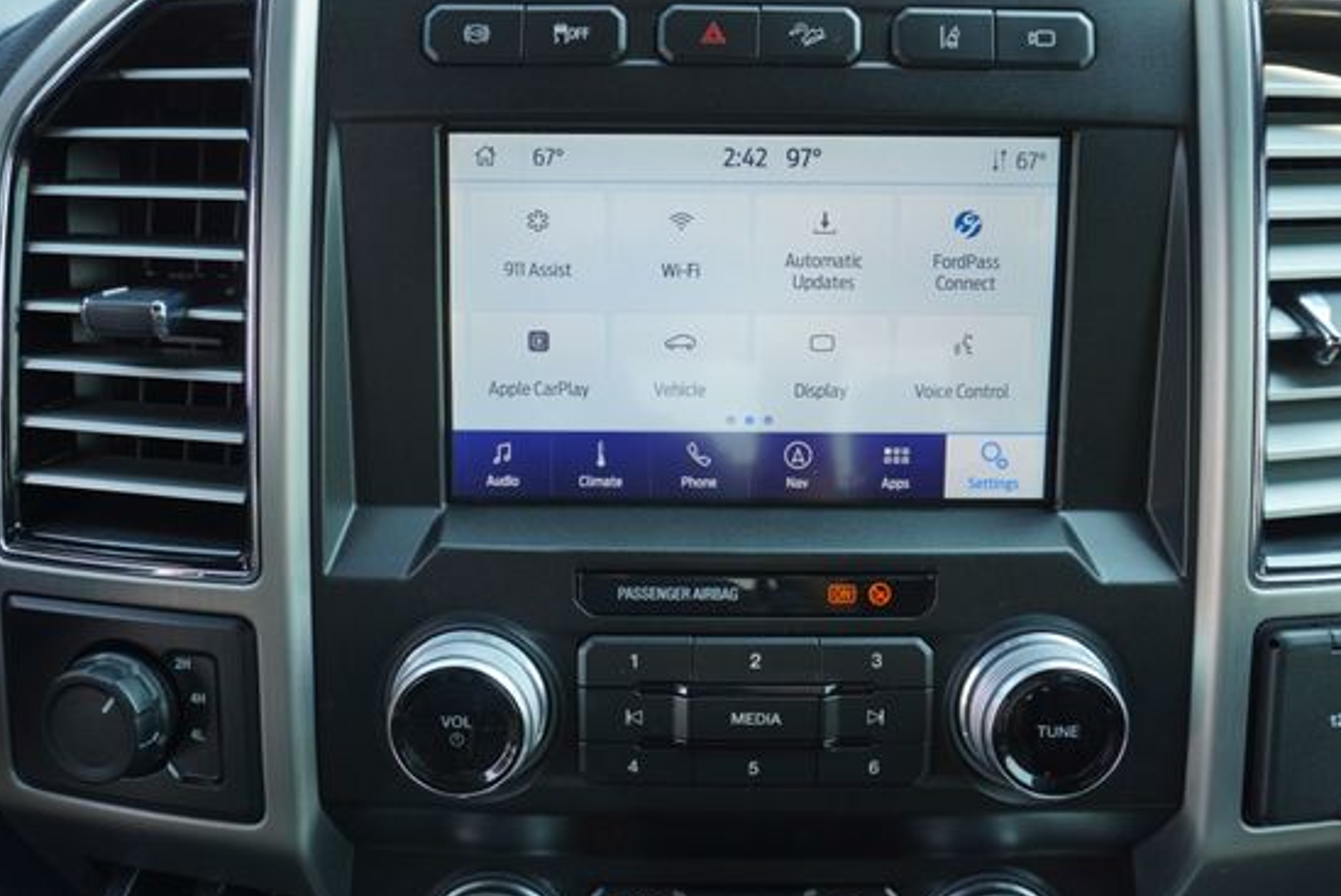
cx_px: 667
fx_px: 1044
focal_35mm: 28
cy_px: 415
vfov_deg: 46.4
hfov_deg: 65.4
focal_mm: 16
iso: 100
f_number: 4.5
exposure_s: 1/80
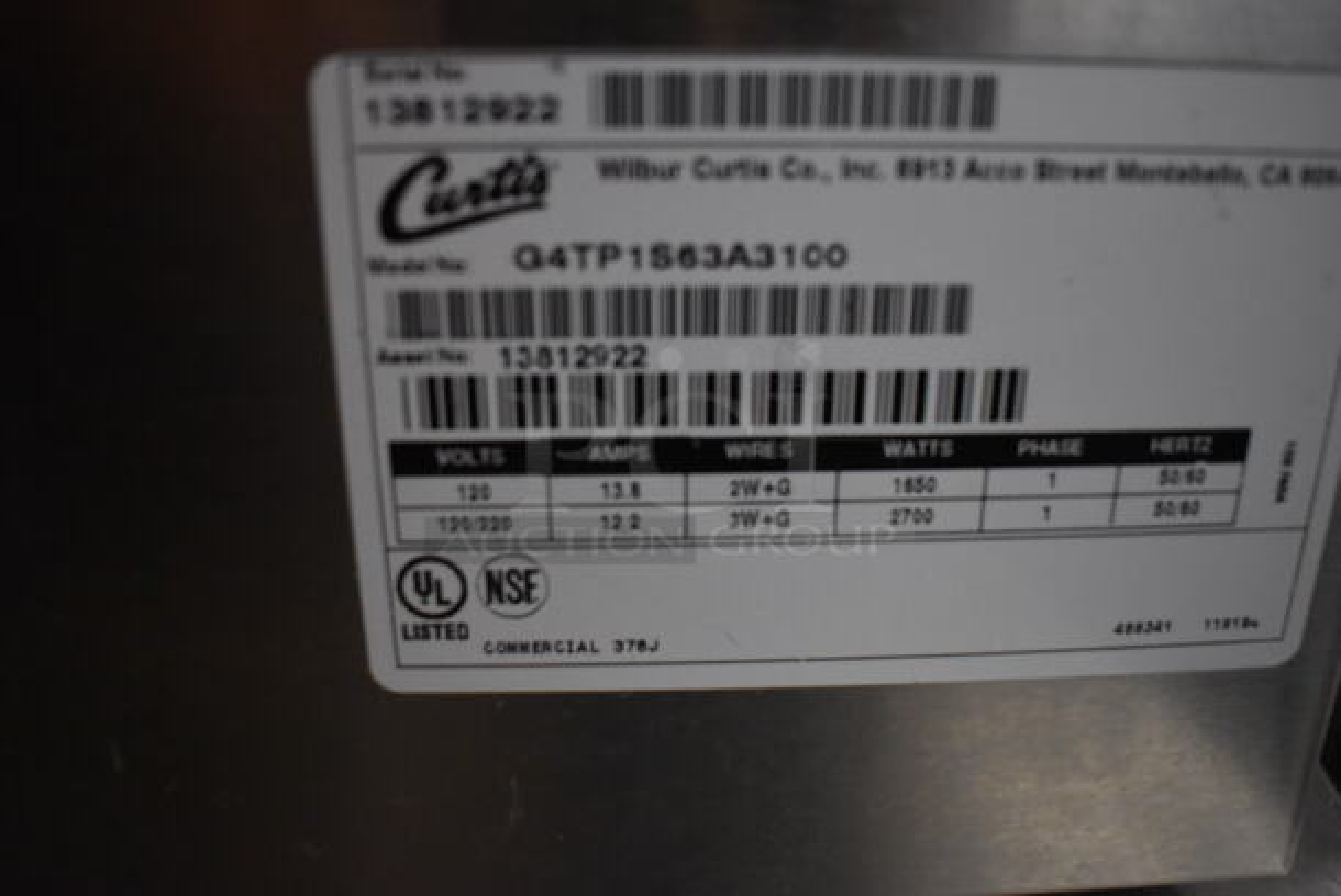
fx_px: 1119
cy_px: 448
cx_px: 670
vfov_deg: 43.7
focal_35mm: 30
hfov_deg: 61.9
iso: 4000
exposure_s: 1/125
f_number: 3.5
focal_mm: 20
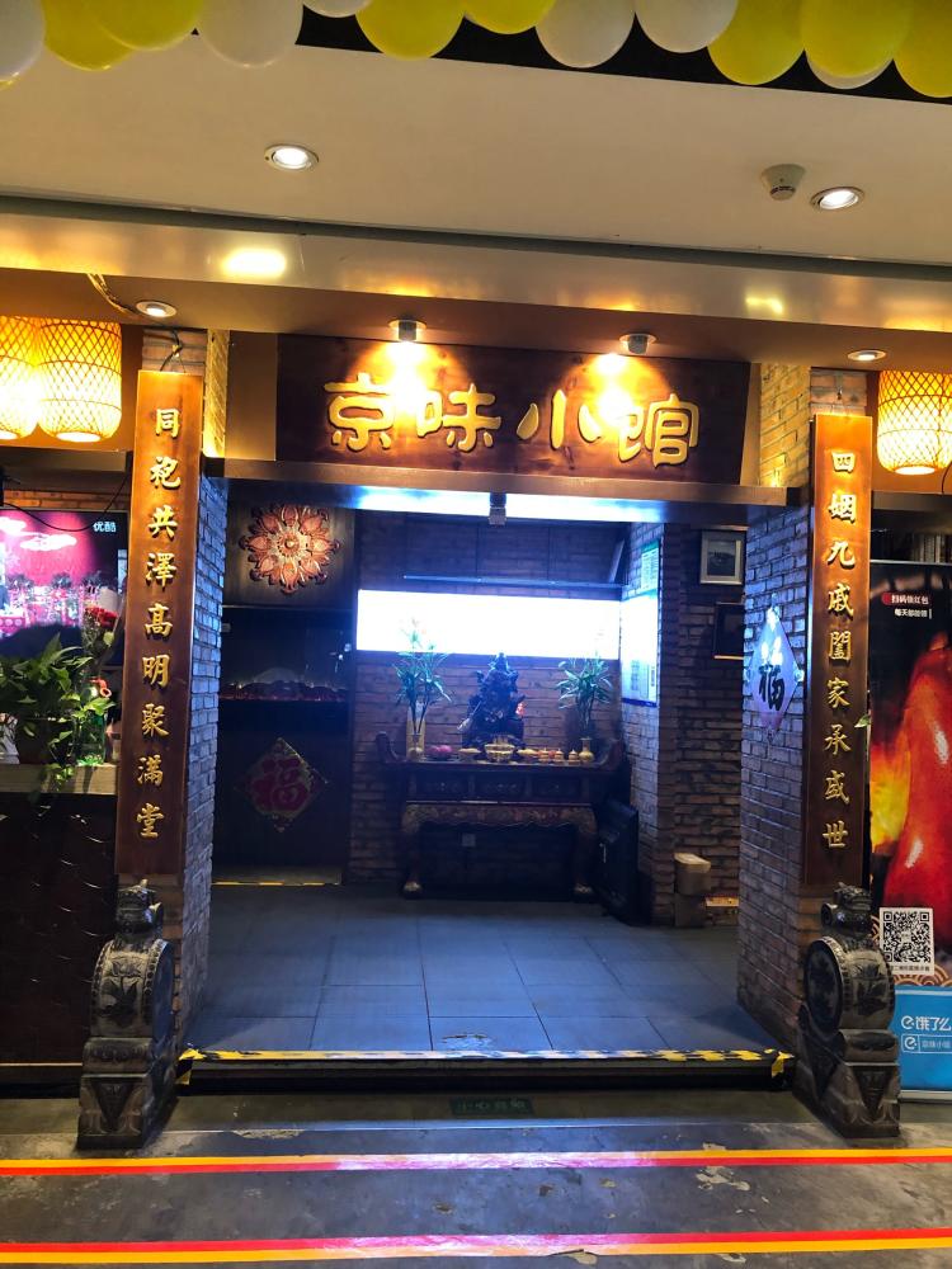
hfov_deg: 49.7
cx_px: 476
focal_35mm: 28
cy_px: 634
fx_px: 1027
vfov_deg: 63.4
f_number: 1.8
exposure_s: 1/17
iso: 80
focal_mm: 3.99
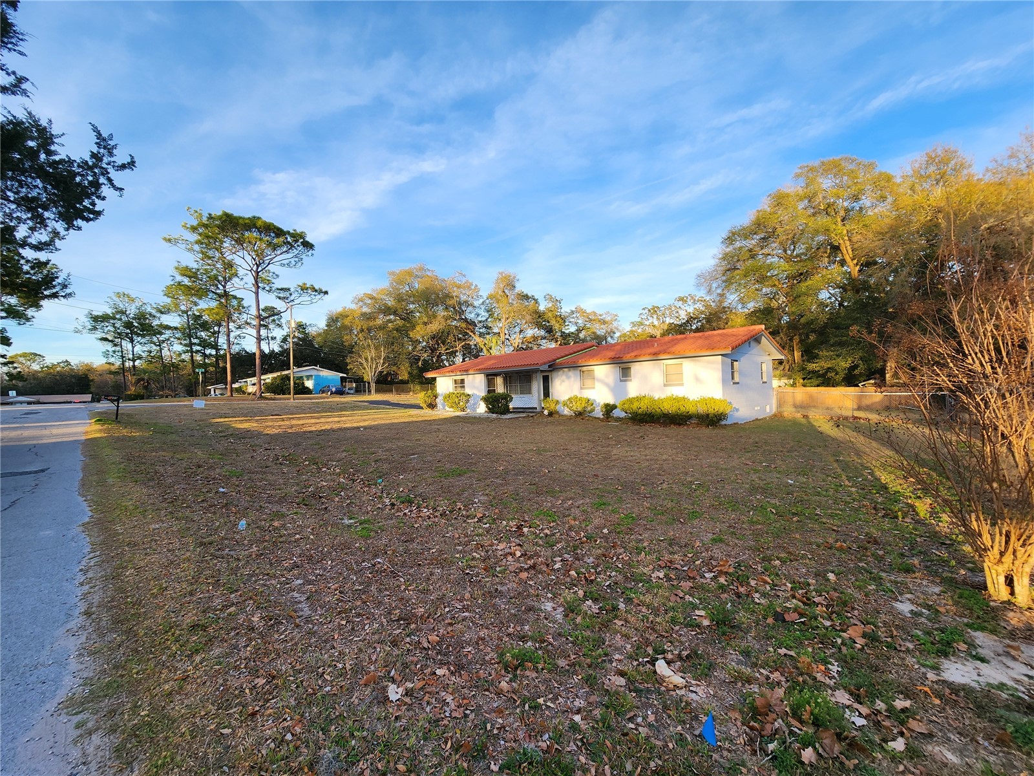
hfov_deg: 106.2
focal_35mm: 13
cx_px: 517
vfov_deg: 89.9
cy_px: 388
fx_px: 388
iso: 50
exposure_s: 1/287
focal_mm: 2.2
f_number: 2.2
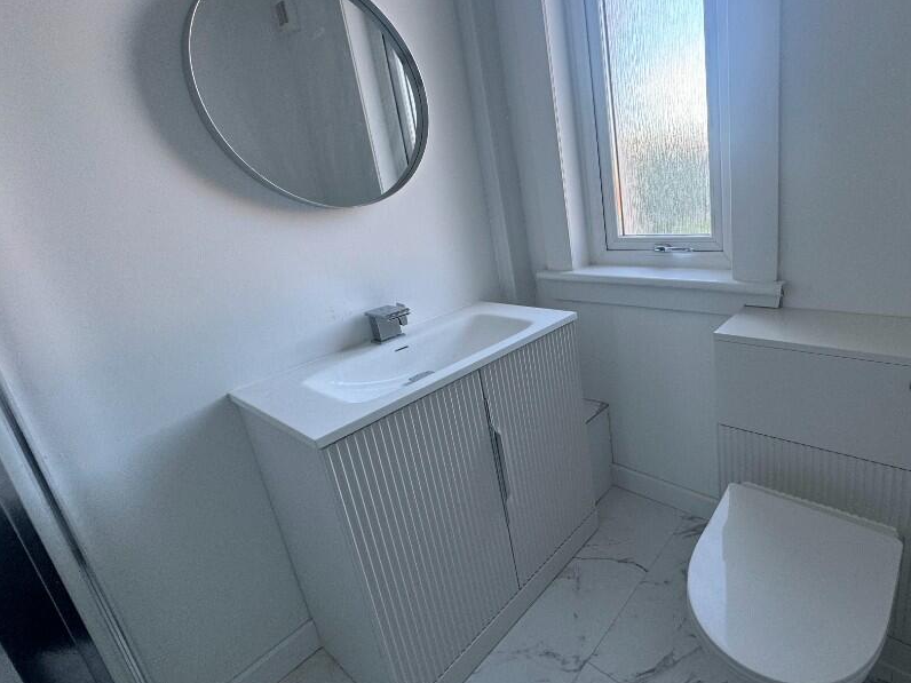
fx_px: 474
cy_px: 307
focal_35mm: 18
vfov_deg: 71.4
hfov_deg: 85.7
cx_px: 581
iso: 125
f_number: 2.2
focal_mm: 2.22
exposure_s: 1/99
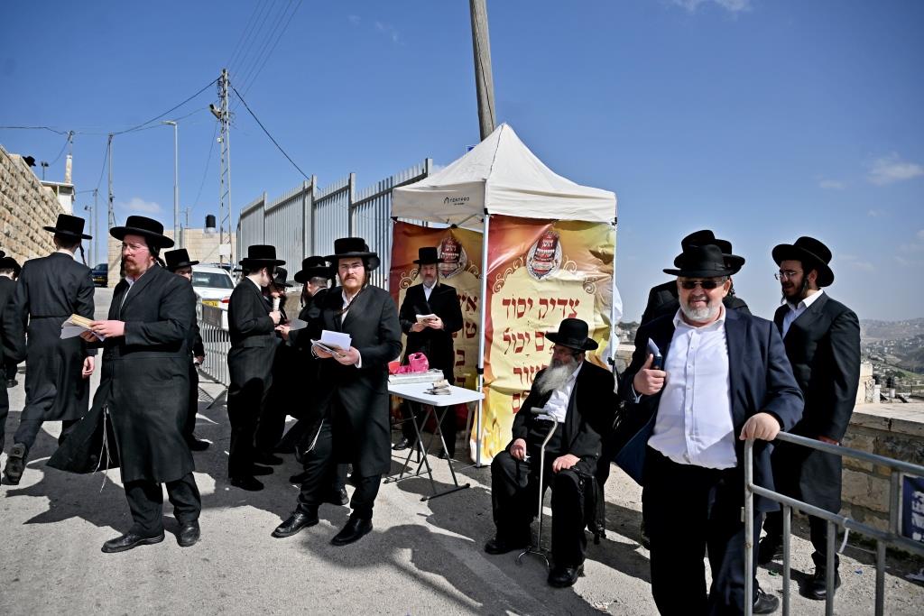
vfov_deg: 53.1
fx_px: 616
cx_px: 462
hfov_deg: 73.7
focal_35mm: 24
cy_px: 308
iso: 125
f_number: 4
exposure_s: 1/6400
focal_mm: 24
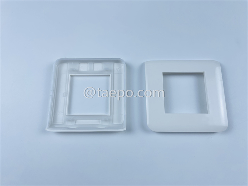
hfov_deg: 67.3
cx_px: 124
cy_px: 93
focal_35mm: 26
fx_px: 186
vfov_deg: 53.1
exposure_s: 1/239
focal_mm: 4.2
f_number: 1.6
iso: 32
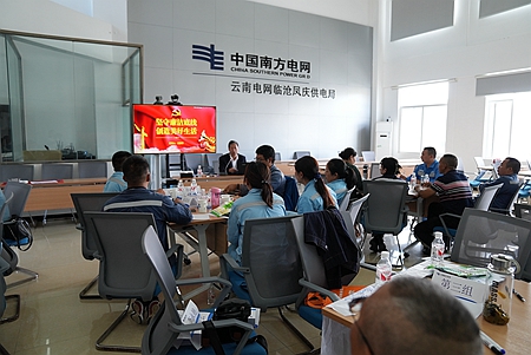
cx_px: 266
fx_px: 354
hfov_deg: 73.7
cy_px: 178
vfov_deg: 53.2
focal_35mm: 24
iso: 1250
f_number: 3.2
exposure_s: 1/160
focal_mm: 24
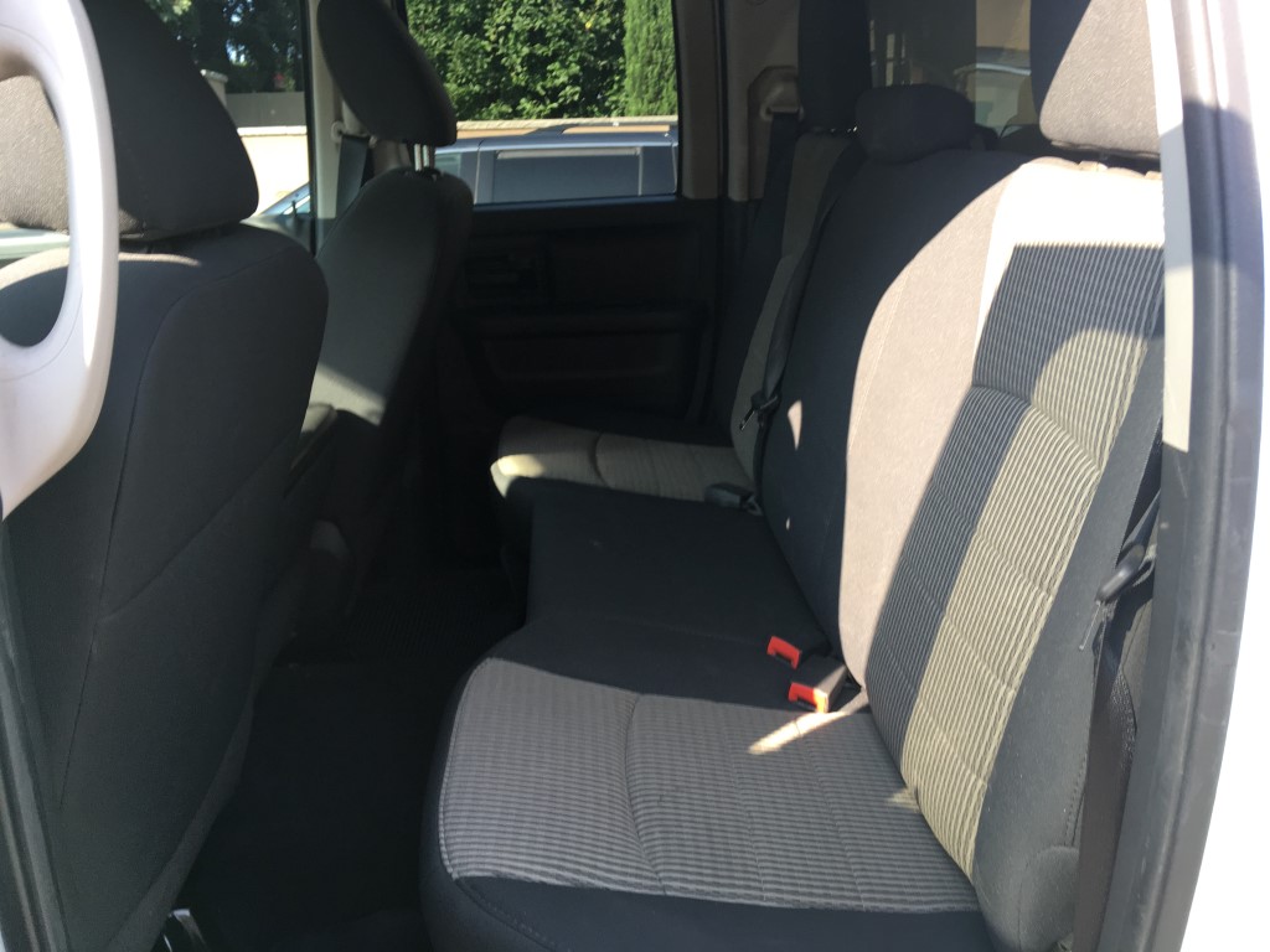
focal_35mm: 29
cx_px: 635
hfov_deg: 61.7
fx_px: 1064
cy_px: 476
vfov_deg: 48.2
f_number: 2.2
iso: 32
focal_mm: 4.15
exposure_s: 1/120
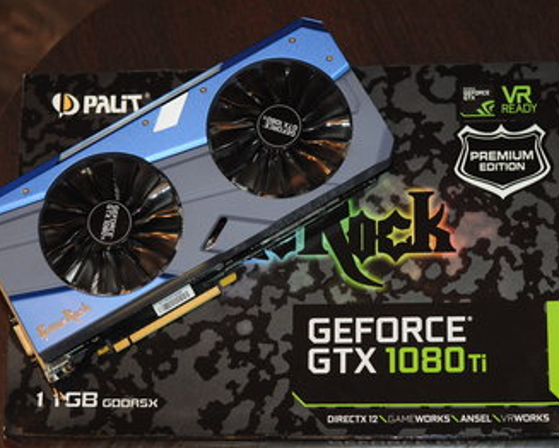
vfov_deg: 17.9
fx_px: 1424
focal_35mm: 86
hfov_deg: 22.2
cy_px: 226
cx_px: 280
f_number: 3.5
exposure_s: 1/200
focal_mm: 50
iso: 2000
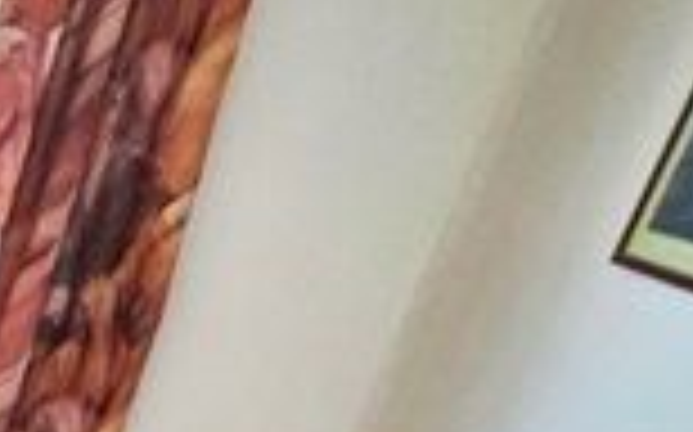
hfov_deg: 17.9
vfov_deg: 18.0
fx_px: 1189
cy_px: 675
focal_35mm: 63
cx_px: -772
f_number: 2.2
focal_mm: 1.7
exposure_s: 1/50
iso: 32
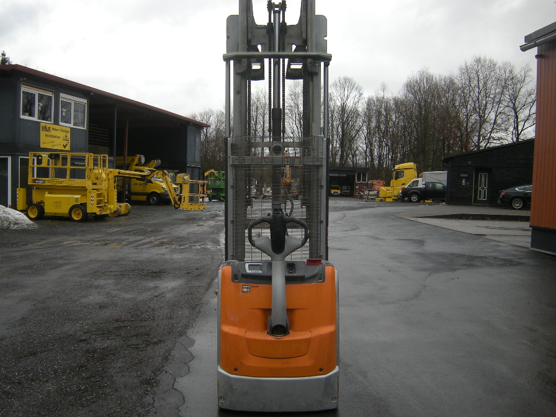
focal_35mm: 32
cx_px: 263
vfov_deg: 44.2
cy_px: 204
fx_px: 514
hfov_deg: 56.8
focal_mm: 4.7
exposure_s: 1/143
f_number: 5.6
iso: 64
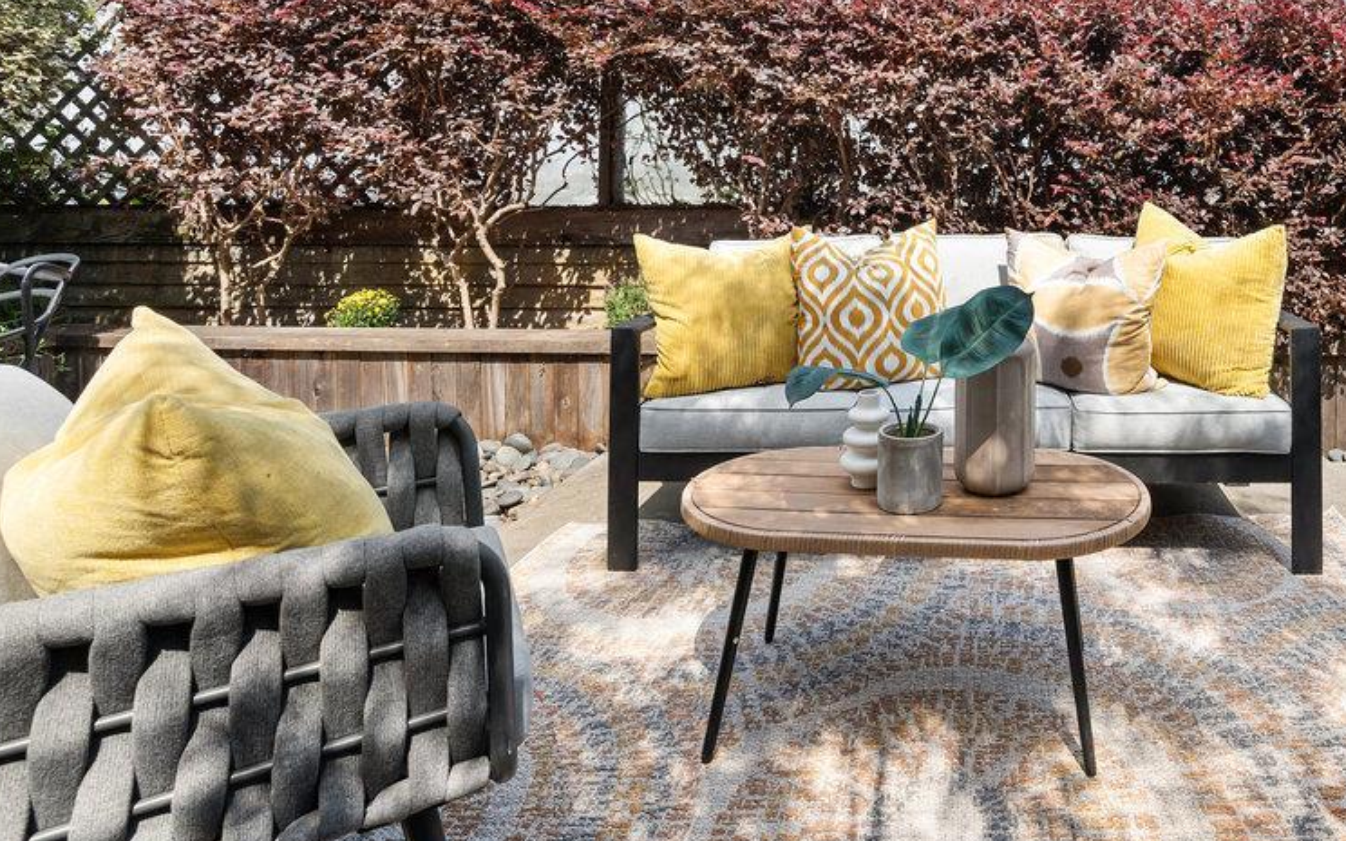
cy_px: 226
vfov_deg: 51.1
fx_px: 844
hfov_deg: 72.8
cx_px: 979
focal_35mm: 23
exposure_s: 1/1250
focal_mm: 14
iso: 800
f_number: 8
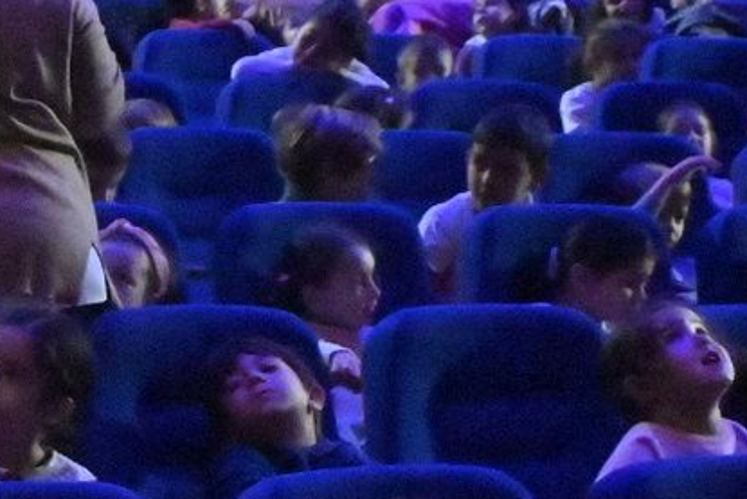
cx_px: -434
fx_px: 2759
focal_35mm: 133
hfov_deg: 14.2
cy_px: 448
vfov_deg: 10.3
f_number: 5.6
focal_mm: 23
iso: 16000
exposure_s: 1/80
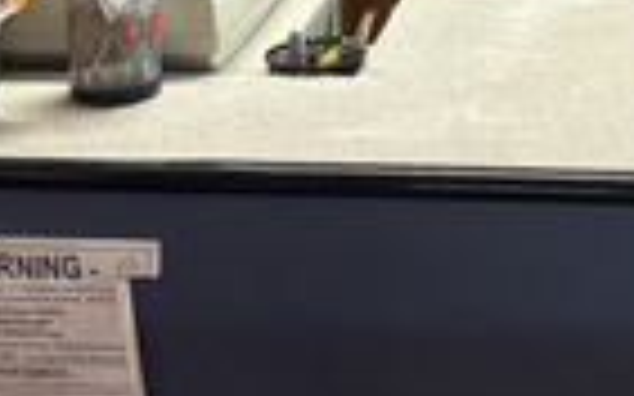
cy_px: -346
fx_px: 2159
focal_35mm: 125
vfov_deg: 9.9
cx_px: 558
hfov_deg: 16.5
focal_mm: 5.96
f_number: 1.6
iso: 400
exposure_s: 1/60
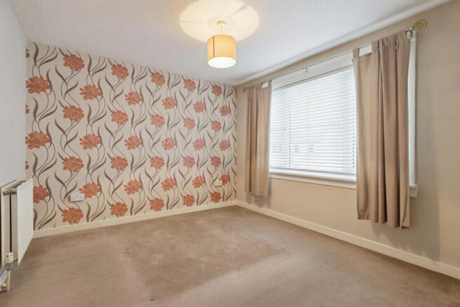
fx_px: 211
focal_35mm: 16
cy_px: 154
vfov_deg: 72.1
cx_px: 230
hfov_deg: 95.0
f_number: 5.6
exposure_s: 1/40
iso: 1000
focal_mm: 11
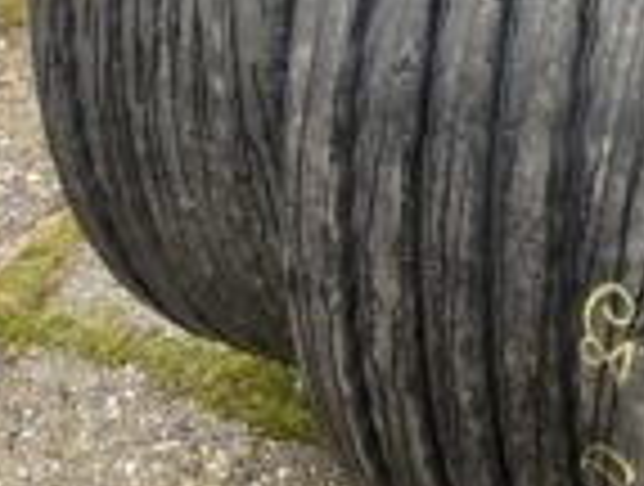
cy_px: -110
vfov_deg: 18.0
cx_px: 504
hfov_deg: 24.6
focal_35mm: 78
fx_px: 1455
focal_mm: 4.25
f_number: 1.8
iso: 100
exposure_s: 1/122
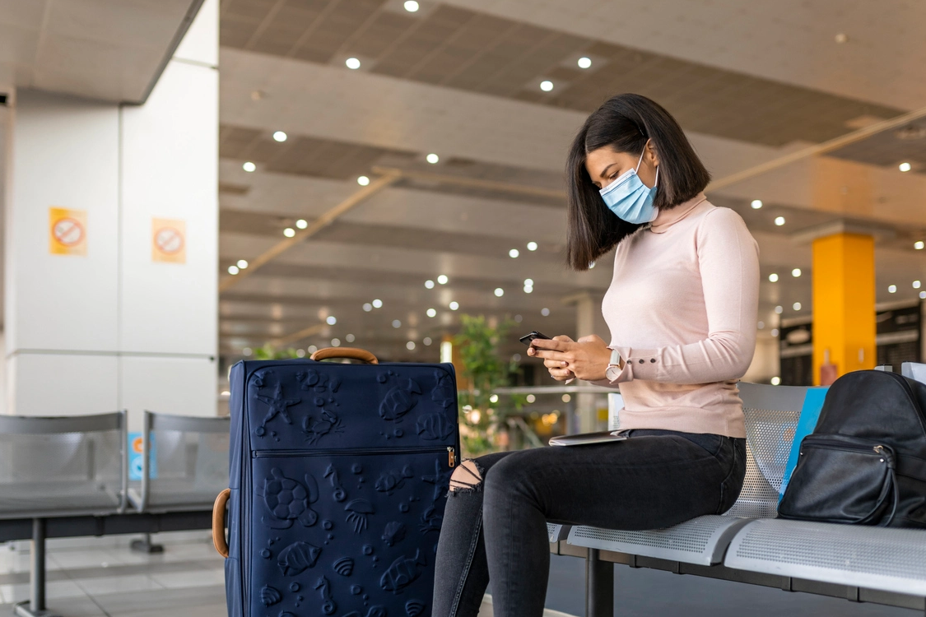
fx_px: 1003
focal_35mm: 39
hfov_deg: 49.6
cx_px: 471
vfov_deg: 34.2
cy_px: 313
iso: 100
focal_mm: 35
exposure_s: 1/100
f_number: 1.8
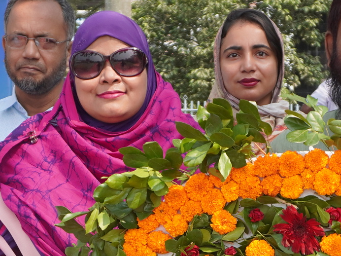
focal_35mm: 100
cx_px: 238
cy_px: 246
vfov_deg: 14.6
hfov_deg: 19.6
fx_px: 985
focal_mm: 16
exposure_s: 1/400
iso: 100
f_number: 4.5
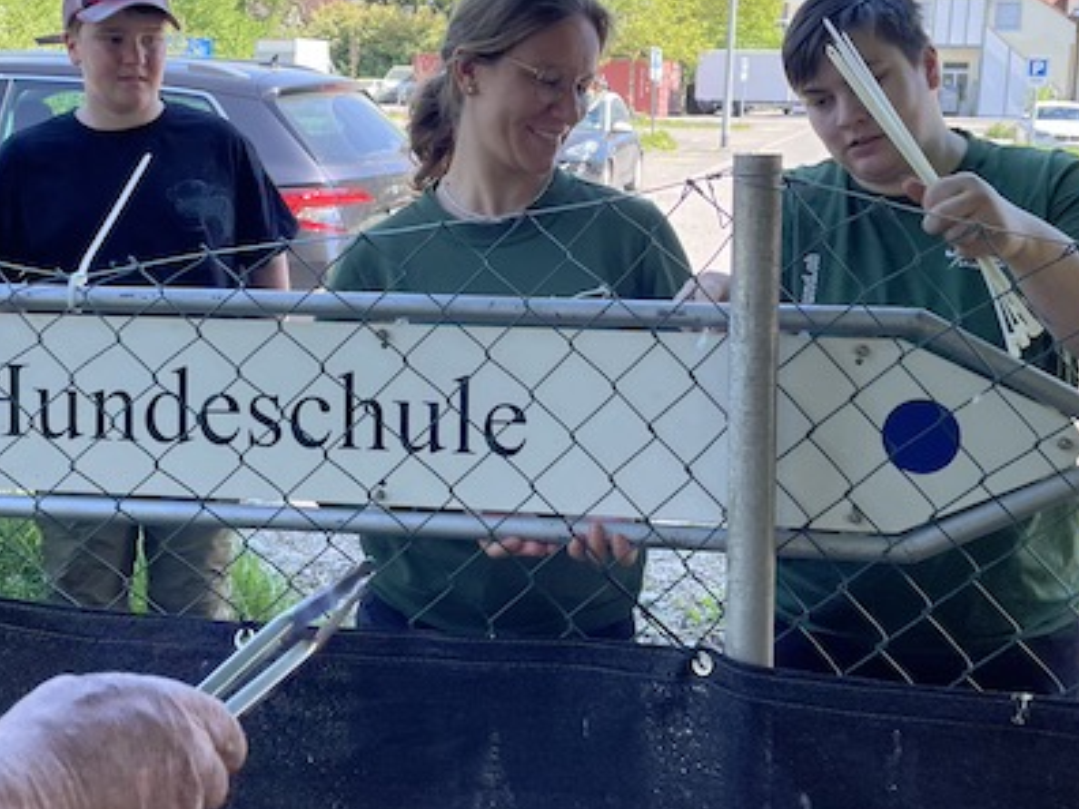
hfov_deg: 44.7
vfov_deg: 33.9
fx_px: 1309
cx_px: 466
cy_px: 251
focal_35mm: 42
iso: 32
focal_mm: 4.2
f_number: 1.6
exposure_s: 1/707
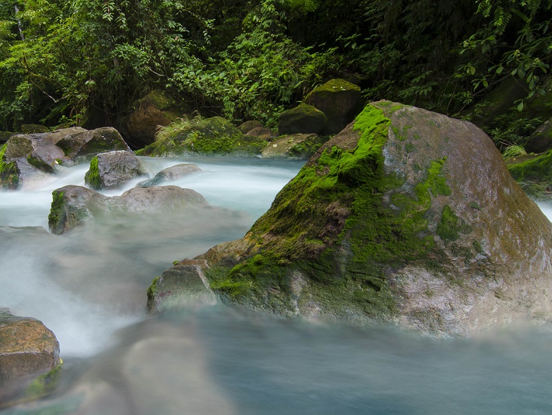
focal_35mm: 25
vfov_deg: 55.3
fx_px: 395
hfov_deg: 67.2
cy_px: 229
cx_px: 166
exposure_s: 1.6
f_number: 14
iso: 100
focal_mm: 11
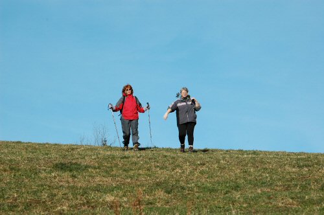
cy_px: 108
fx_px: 1483
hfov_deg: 12.5
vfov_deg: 8.3
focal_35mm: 165
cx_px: 162
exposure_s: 1/500
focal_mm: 110
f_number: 8
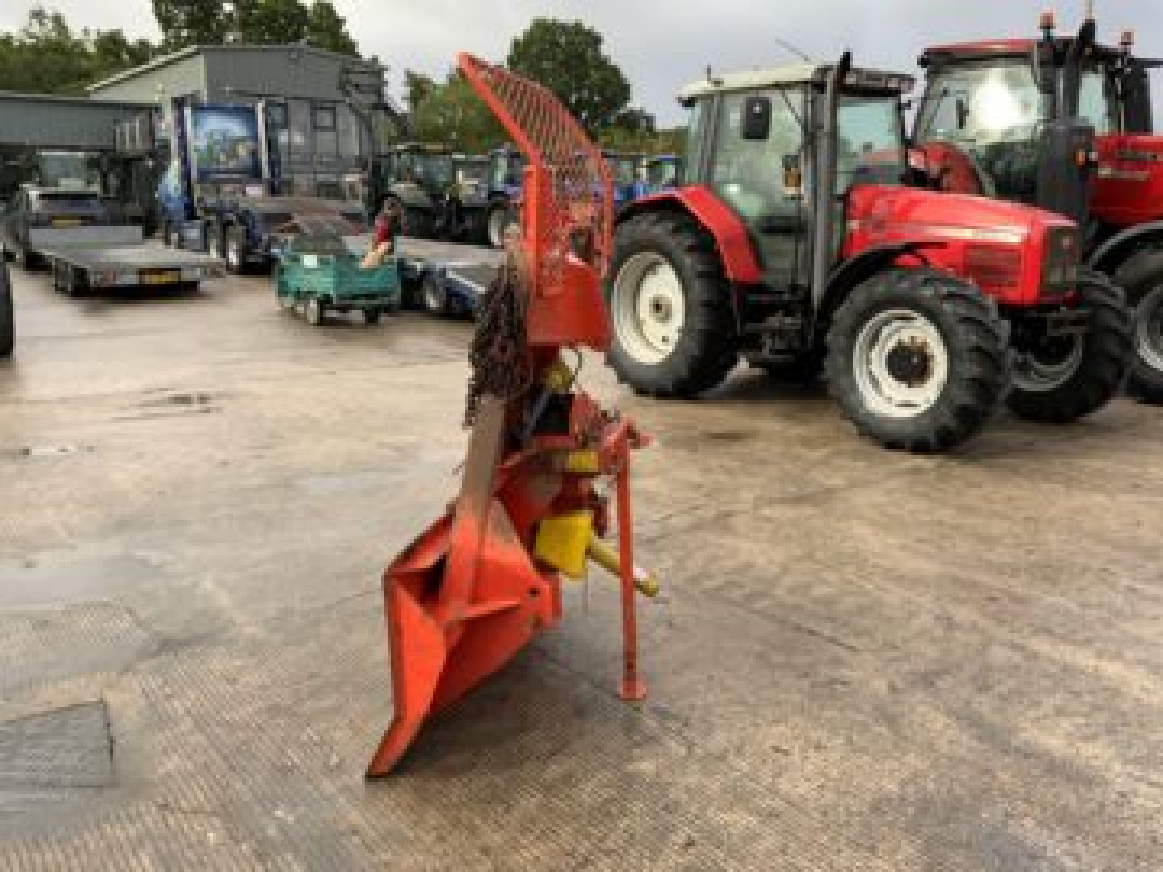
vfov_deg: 48.2
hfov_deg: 61.7
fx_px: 974
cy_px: 436
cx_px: 582
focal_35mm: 29
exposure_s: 1/255
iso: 16
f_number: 1.8
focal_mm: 3
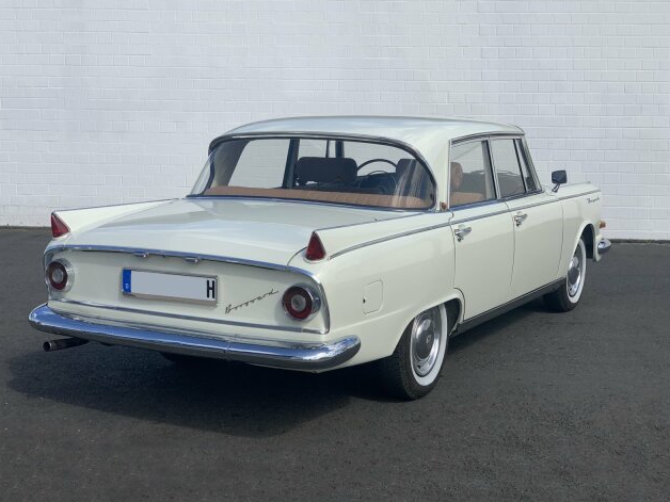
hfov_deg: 36.2
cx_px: 336
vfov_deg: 27.5
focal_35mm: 53
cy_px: 249
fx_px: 1026
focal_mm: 6
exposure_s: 1/1332
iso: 16
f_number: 2.4
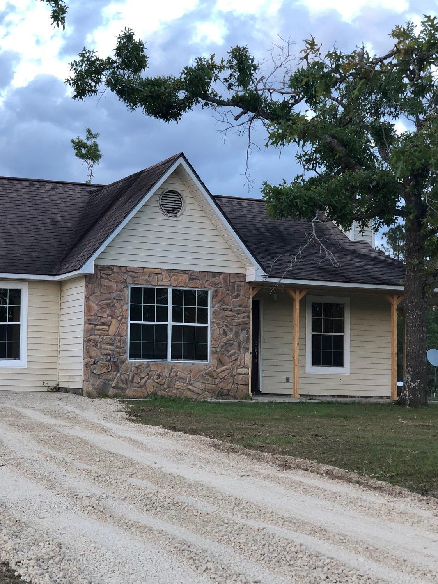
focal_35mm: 70
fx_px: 1181
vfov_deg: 27.8
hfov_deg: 20.9
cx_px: 120
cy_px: 291
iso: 32
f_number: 2.4
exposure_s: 1/60
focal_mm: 6
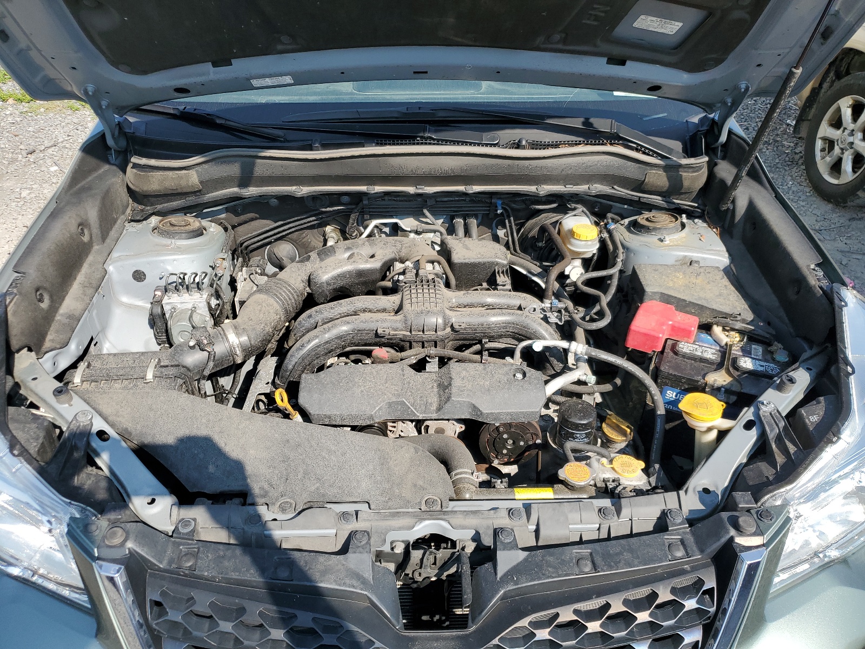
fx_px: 650
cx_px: 432
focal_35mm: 26
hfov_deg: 67.3
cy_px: 324
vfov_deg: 53.1
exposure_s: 1/1667
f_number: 1.5
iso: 50
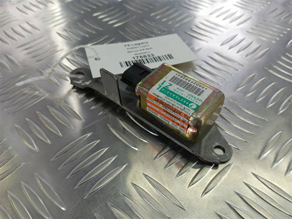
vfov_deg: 51.4
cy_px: 110
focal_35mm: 27
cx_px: 146
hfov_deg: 65.3
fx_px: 228
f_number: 1.6
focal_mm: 4.11
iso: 104
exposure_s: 1/100
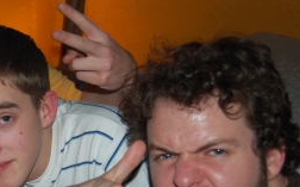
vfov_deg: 17.6
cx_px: -45
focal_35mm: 73
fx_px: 596
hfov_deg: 25.7
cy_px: 164
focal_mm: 20
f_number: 3.8
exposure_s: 1/60
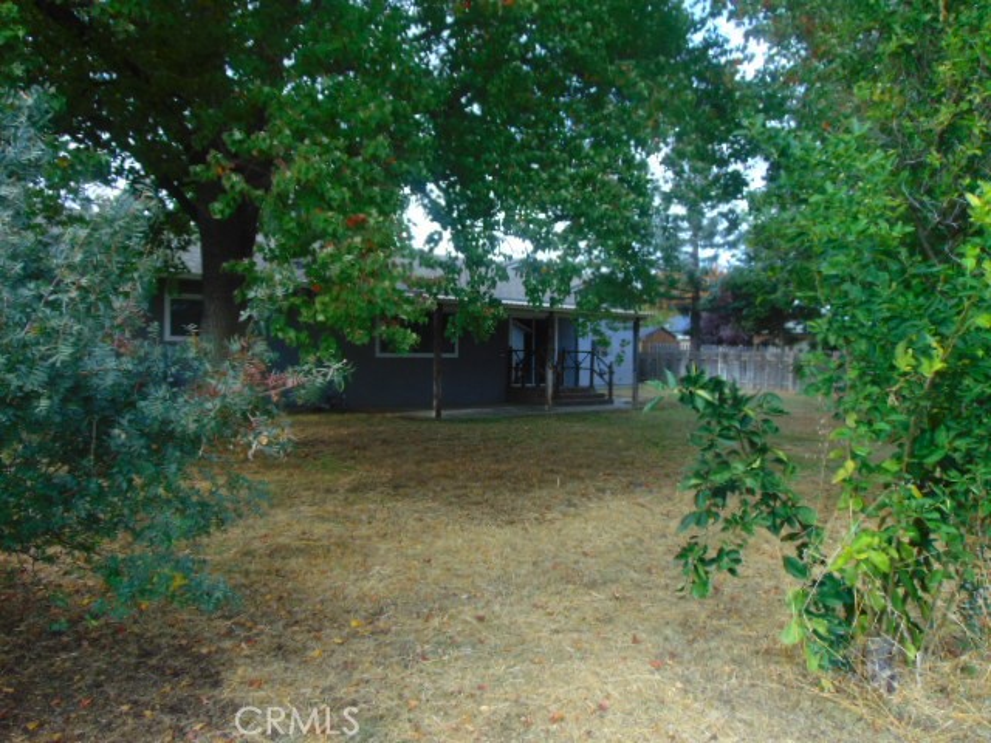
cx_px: 496
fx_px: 716
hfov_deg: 69.4
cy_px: 372
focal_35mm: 25
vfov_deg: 54.9
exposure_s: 1/250
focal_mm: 4.5
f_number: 3
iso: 80
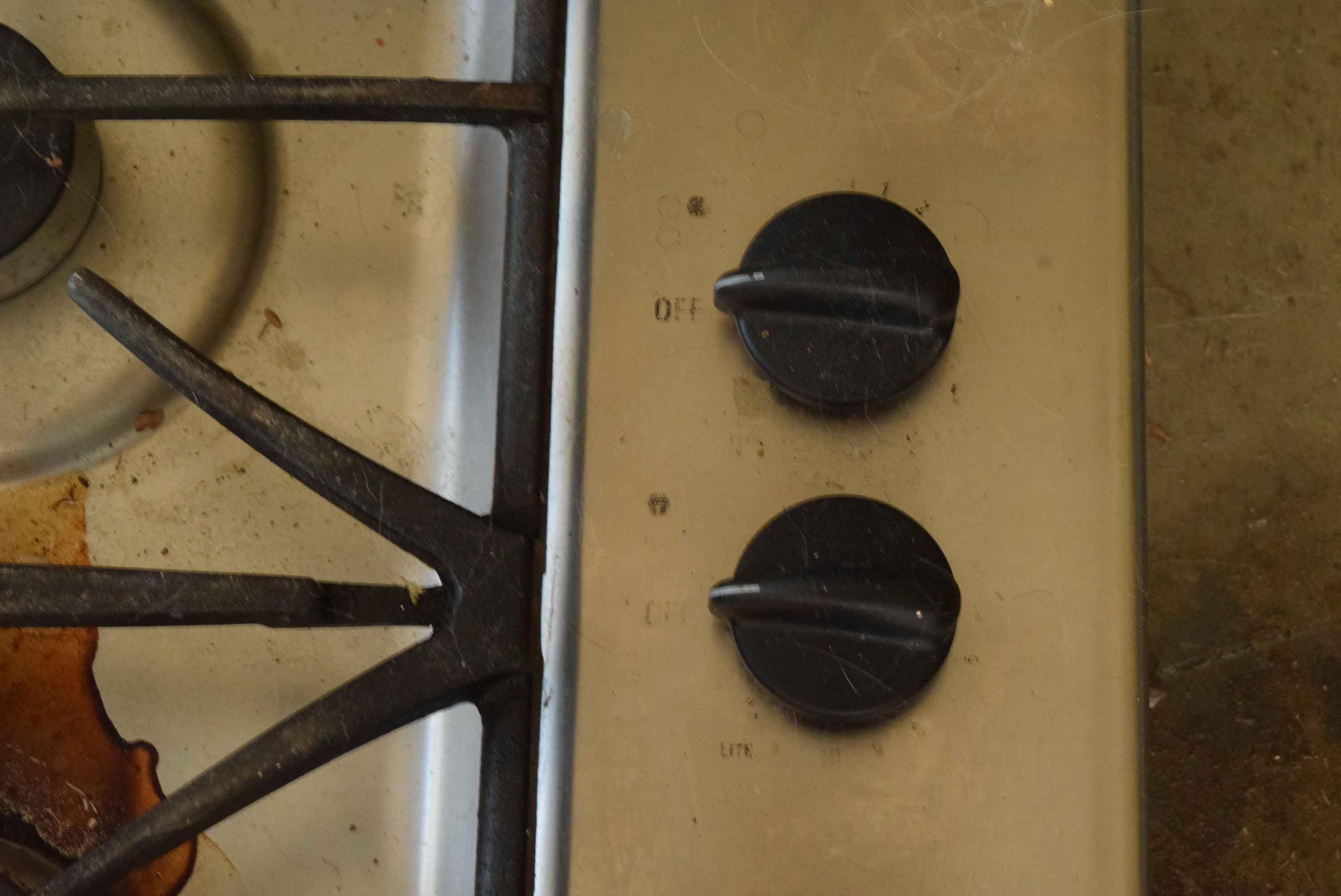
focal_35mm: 82
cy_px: 448
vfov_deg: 16.6
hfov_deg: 24.6
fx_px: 3075
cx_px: 670
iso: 4000
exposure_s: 1/40
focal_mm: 55
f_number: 9
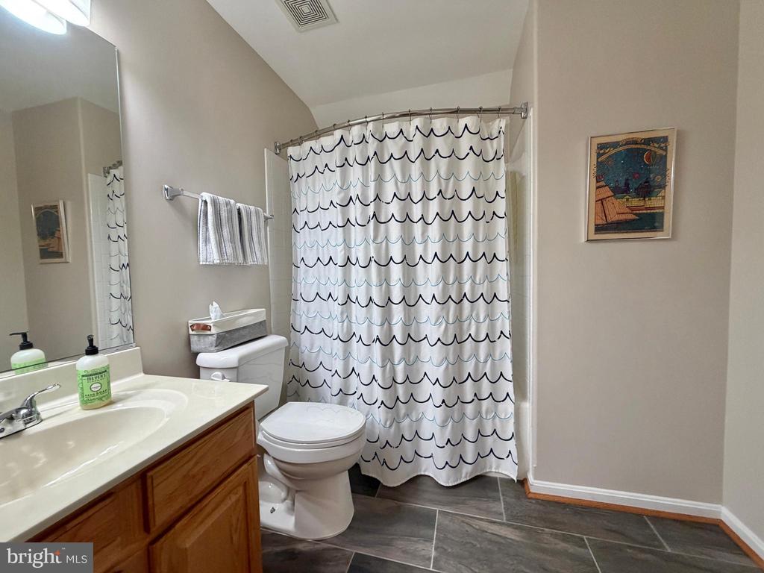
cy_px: 286
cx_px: 382
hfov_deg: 102.1
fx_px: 309
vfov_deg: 85.7
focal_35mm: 14
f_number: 2.2
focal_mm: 2.22
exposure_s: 1/120
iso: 250
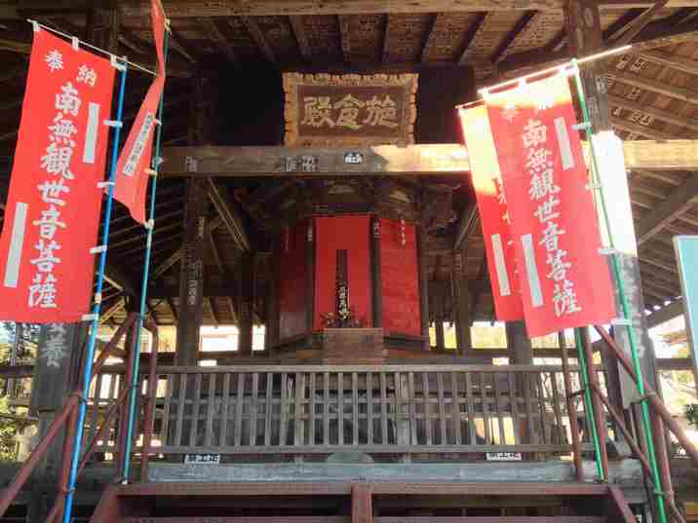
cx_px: 349
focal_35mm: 35
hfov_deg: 52.6
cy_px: 262
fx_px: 706
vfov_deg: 40.7
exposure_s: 1/120
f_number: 2.4
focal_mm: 4.28
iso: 100
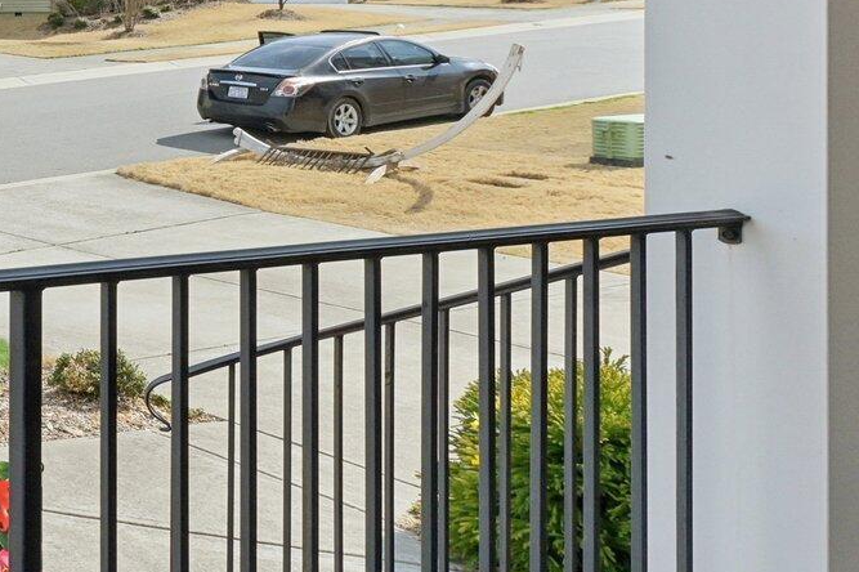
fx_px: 1025
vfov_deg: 29.9
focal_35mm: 43
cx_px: -419
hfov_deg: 29.0
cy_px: 59
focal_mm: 14
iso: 200
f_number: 9
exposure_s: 1/800
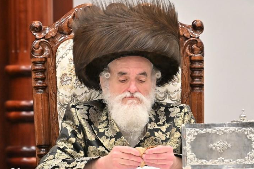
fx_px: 3040
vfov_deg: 3.2
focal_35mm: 431
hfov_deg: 4.8
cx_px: 133
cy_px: 83
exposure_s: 1/250
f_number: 2.8
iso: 200
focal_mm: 200
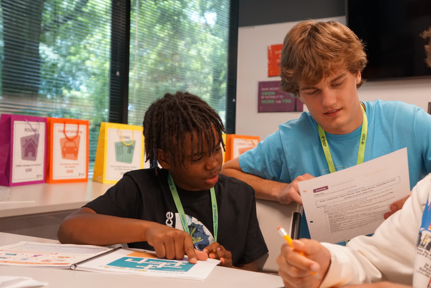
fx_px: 521
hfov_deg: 45.0
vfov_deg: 30.9
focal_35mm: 44
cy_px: 144
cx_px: 216
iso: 1600
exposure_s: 1/160
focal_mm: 29
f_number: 4
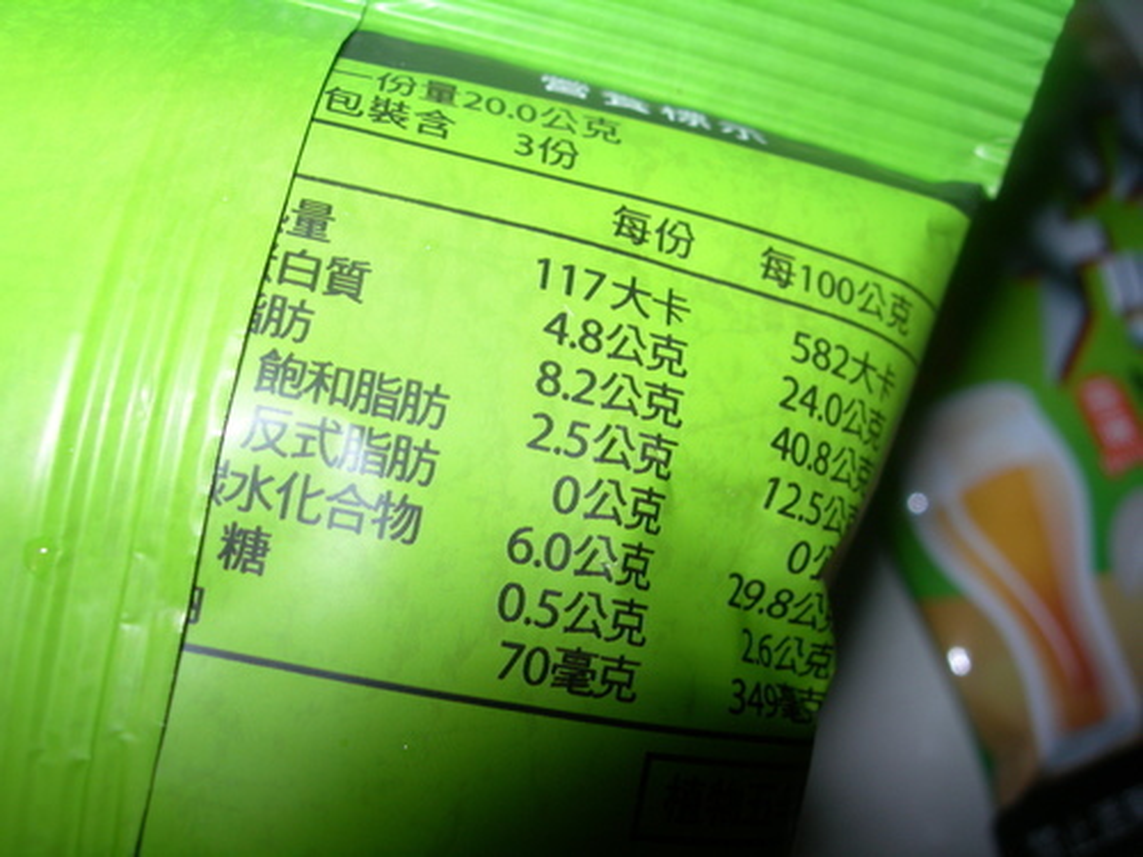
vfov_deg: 37.7
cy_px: 428
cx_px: 572
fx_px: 1255
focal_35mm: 38
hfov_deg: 49.0
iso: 50
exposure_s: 1/60.1
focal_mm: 7.8
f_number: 4.8
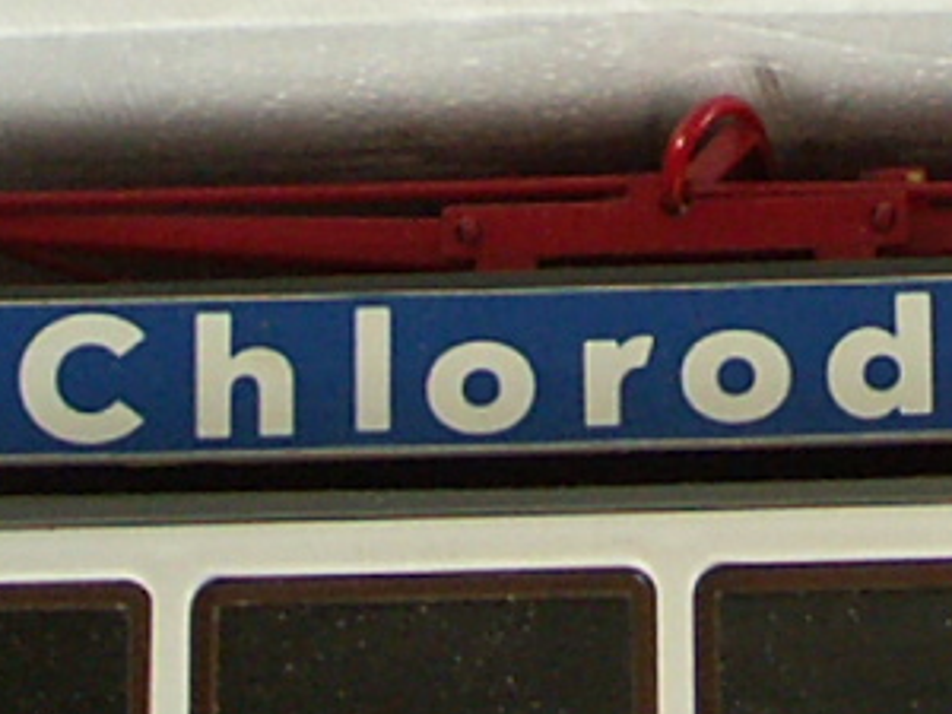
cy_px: -194
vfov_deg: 6.6
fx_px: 6105
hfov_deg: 8.9
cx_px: 917
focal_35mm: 222
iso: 100
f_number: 2.8
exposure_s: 1/40
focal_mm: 8.21
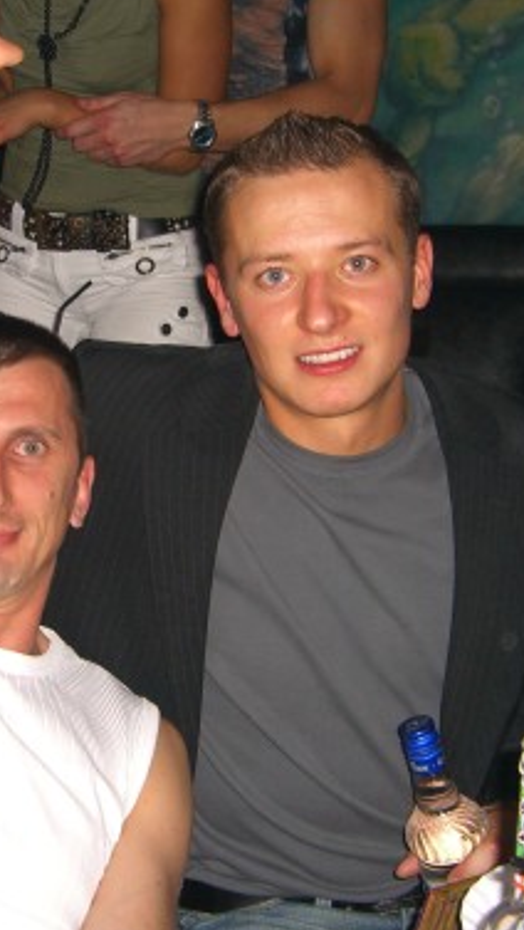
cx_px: 171
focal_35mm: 66
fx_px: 1627
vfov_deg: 31.9
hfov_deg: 18.2
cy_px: 458
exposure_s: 1/60
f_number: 2.8
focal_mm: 7.9
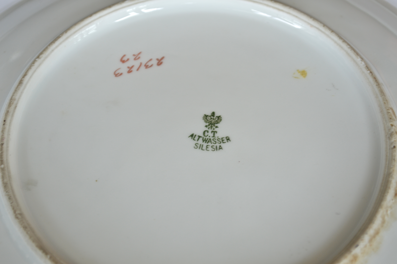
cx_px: 198
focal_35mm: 82
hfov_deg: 24.6
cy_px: 132
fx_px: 909
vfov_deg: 16.5
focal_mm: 55
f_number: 5.6
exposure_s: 1/25
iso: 100
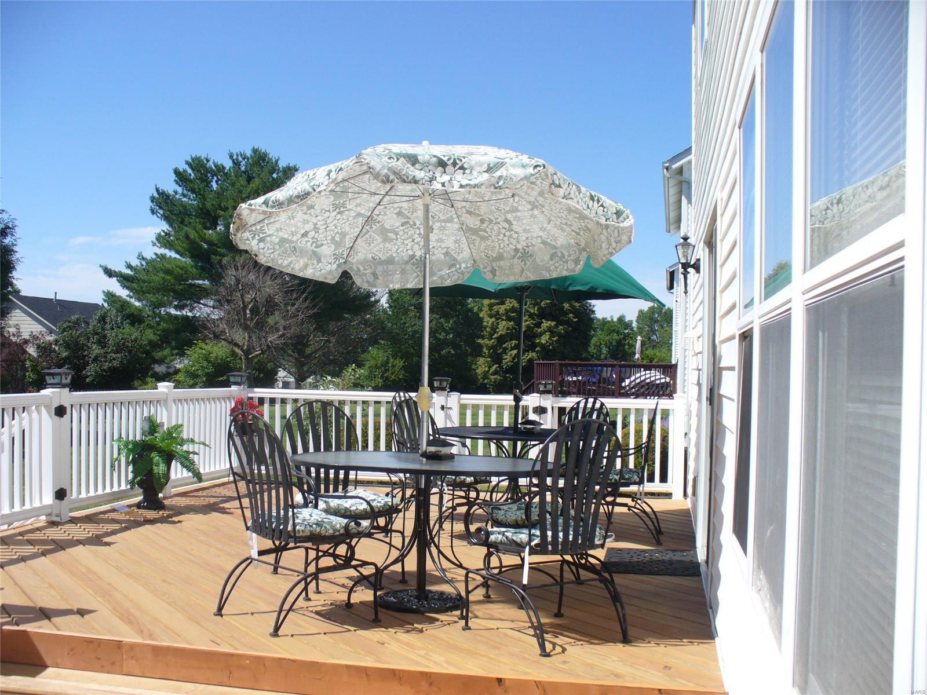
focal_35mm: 37
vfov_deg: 38.7
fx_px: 991
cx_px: 464
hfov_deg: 50.1
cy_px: 348
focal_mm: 6.1
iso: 80
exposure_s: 1/400
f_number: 5.6
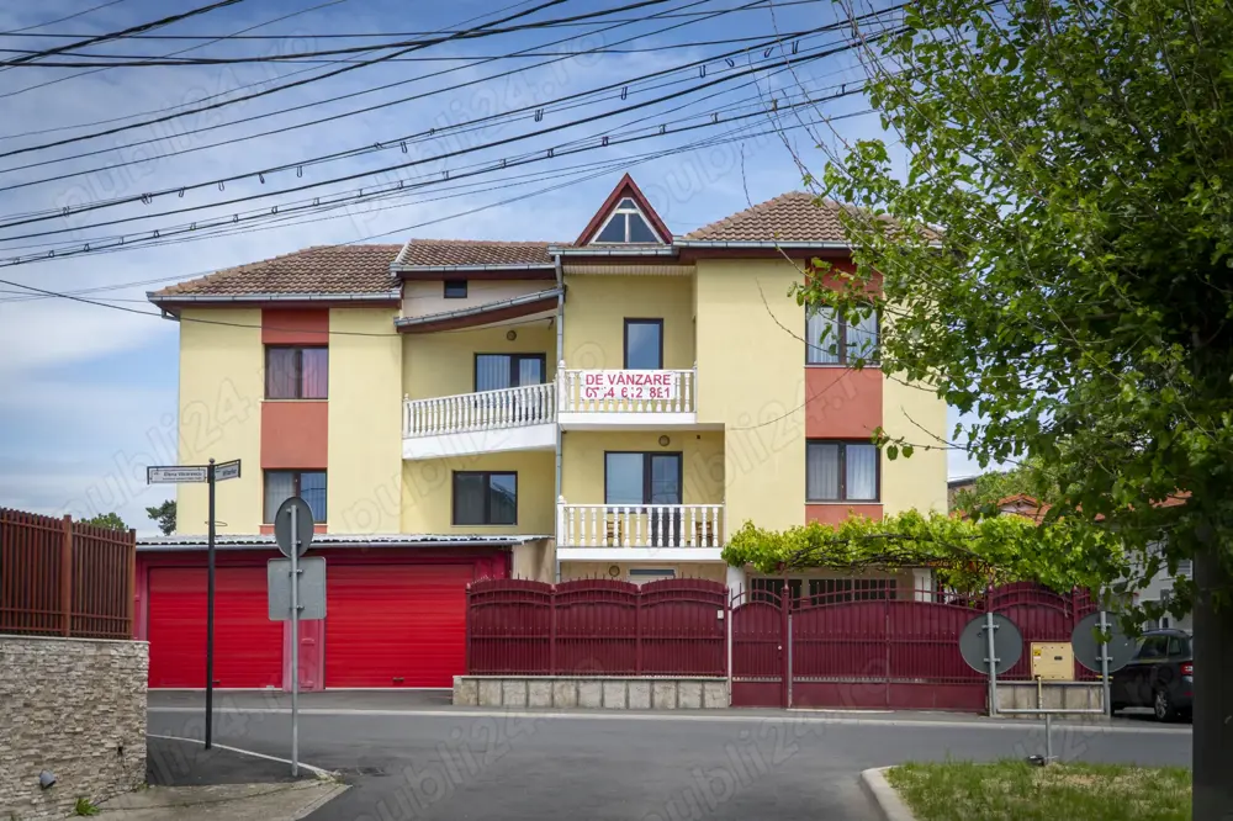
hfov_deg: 47.9
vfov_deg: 33.0
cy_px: 410
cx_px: 616
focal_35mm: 40
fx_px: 1387
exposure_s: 1/1000
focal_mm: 27
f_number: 4
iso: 100
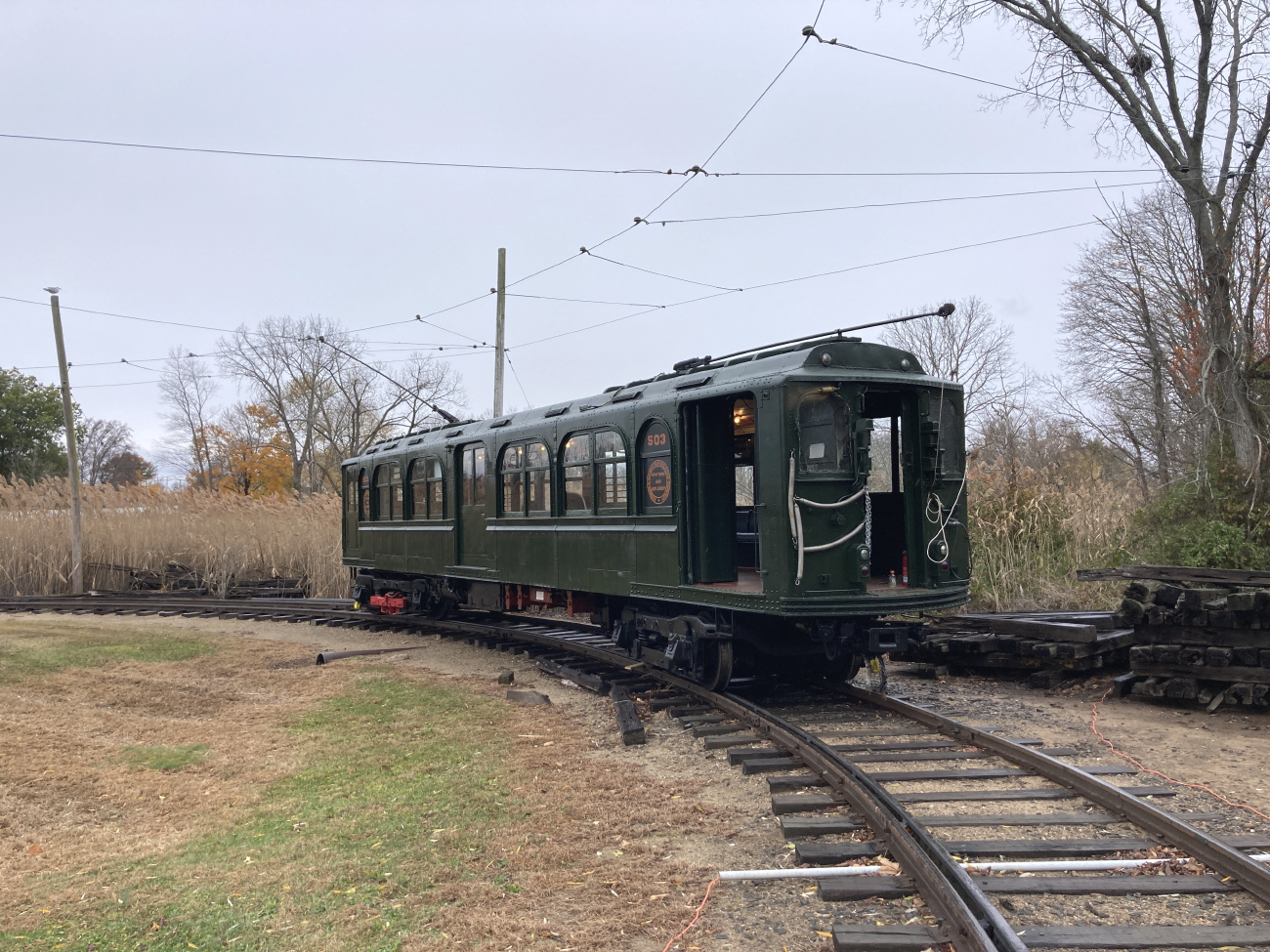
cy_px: 476
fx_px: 1027
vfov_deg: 49.7
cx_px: 635
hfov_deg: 63.4
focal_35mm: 28
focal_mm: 3.99
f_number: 1.8
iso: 20
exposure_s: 1/511
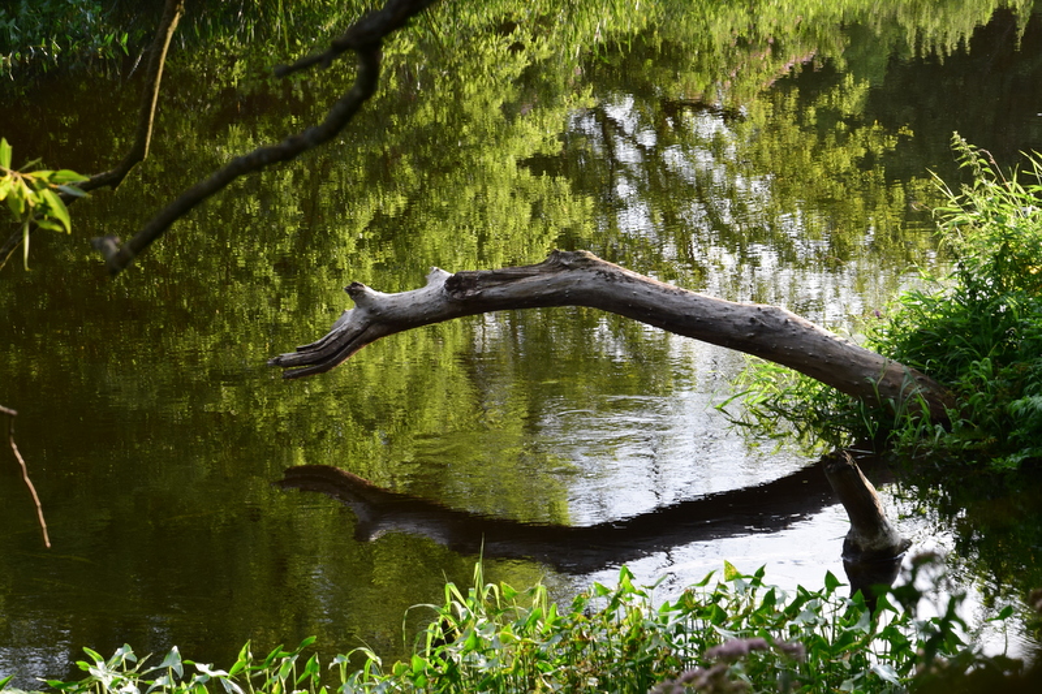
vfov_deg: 11.4
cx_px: 521
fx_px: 3472
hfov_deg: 17.1
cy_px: 347
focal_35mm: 120
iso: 400
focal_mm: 80
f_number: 9
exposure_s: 1/160
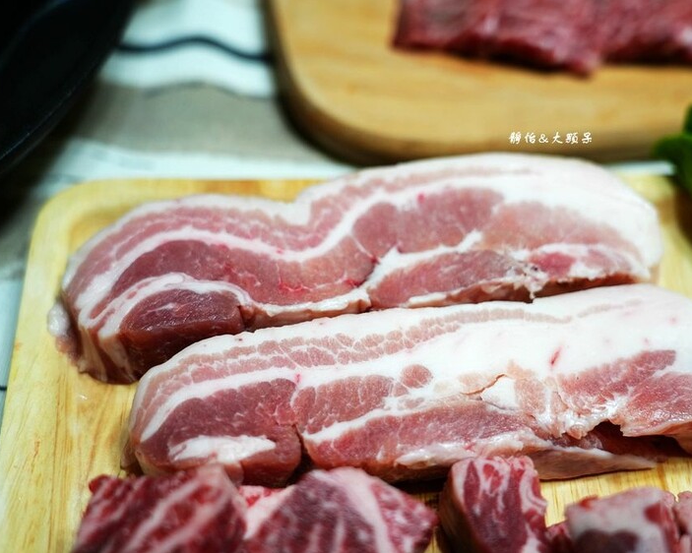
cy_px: 277
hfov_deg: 31.9
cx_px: 390
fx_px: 1208
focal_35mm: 59
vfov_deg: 25.8
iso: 800
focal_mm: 52
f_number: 4
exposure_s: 1/60
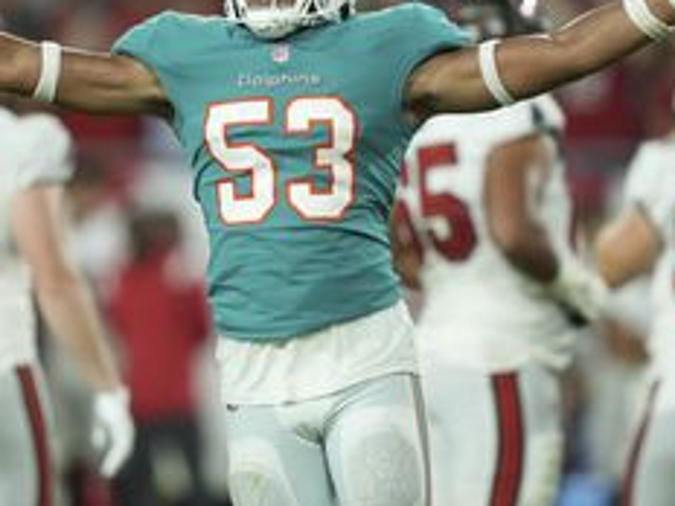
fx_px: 12928
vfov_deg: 2.2
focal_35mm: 663
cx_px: 273
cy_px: 164
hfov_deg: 3.0
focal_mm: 400
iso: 2000
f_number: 2.8
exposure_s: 1/1600
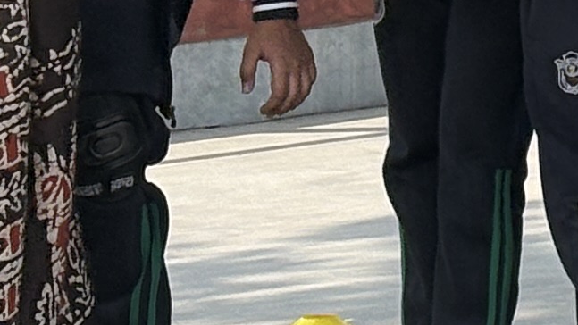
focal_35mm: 353
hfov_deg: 5.9
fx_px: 5410
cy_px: -352
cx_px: 1401
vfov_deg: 3.4
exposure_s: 1/1901
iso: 50
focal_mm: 5.96
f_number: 1.6
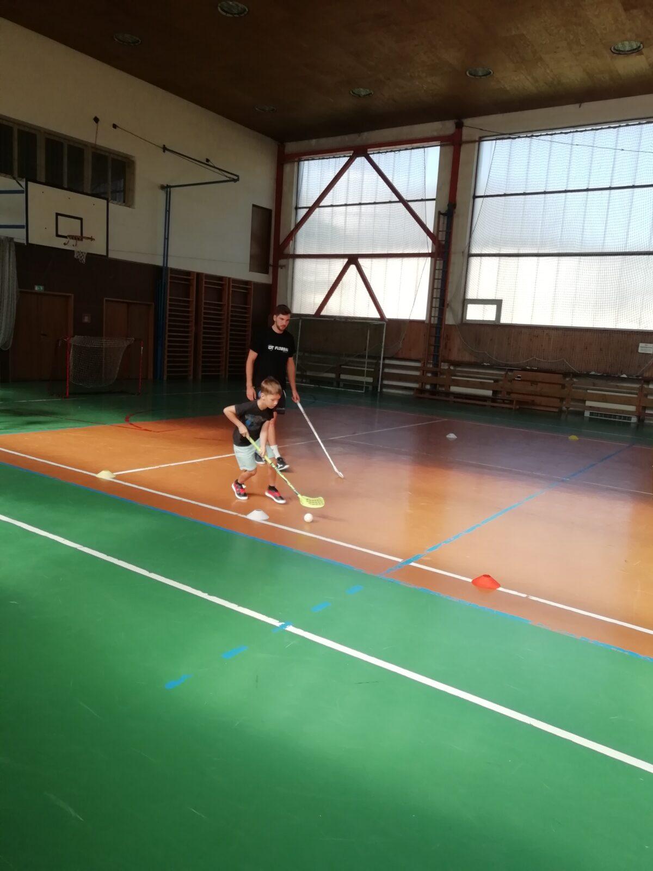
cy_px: 436
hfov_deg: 53.1
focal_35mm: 26
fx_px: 654
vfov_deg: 67.3
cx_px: 326
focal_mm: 3.46
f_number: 2.2
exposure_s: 1/210
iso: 50
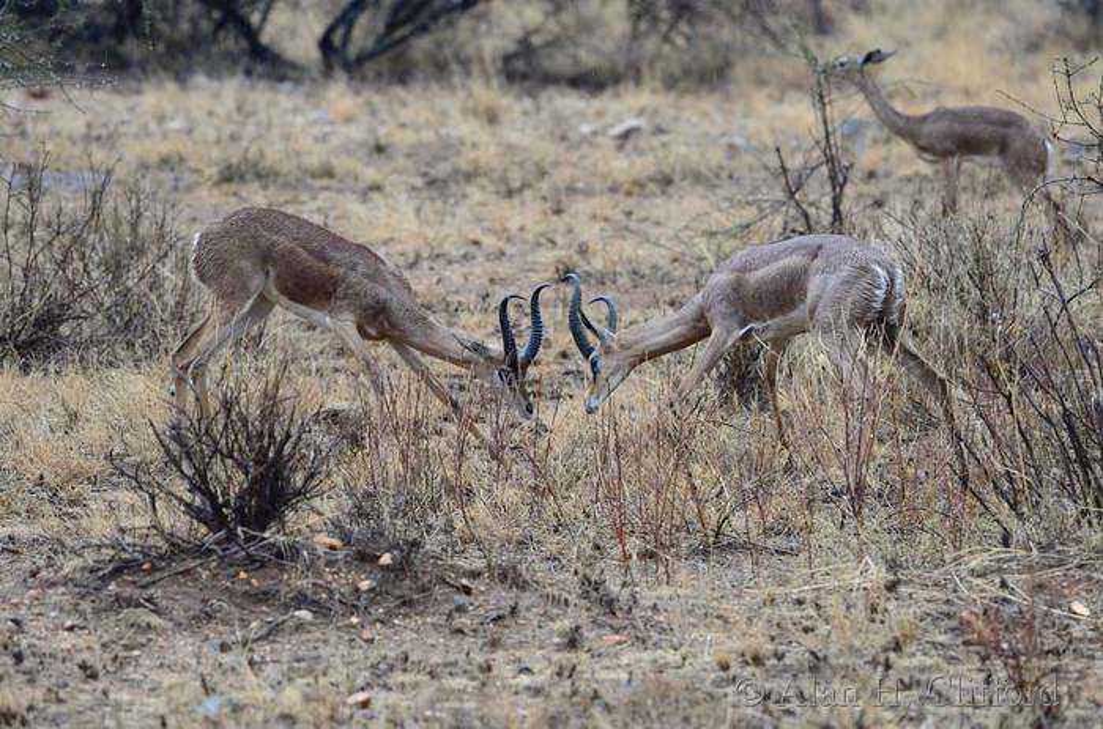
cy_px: 364
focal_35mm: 420
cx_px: 552
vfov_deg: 3.3
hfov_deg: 4.9
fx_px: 12836
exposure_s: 1/400
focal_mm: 280
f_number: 5.3
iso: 1800
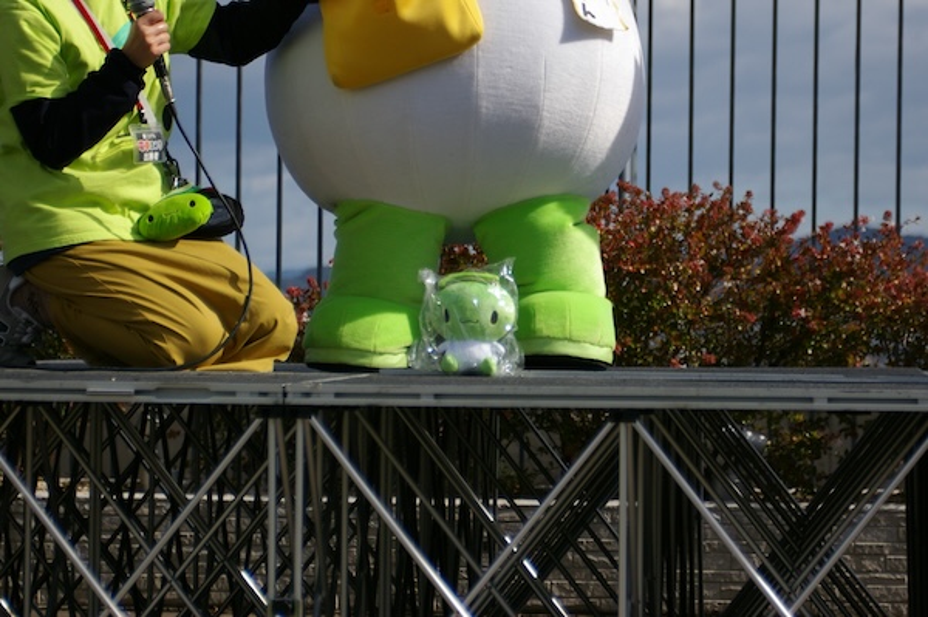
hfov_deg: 16.1
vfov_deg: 10.7
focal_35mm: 128
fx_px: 3284
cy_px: 308
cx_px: 464
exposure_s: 1/3000
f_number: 5.6
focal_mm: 85
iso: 400
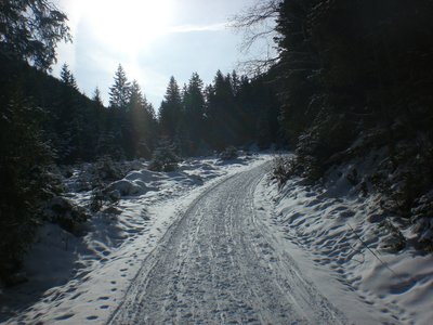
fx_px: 475
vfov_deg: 37.7
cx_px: 216
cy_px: 162
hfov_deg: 49.0
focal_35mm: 38
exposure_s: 1/2000
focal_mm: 6.3
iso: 50
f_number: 4.4
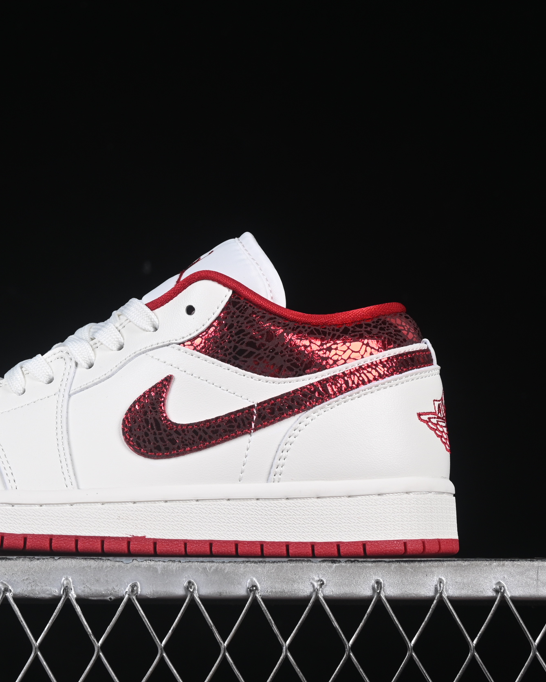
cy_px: 320
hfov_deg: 13.1
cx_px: 134
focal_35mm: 117
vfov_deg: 16.4
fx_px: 2363
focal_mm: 50
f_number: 8
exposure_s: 1/80
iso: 160
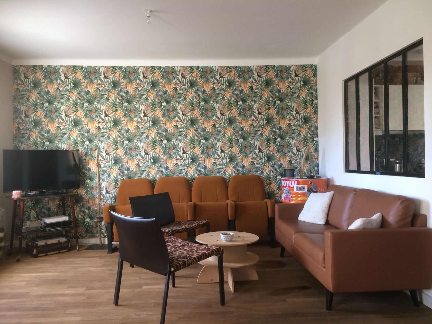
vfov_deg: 48.2
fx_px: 362
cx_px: 216
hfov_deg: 61.7
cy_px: 162
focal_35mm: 29
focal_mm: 4.15
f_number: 2.2
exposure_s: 1/33
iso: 100
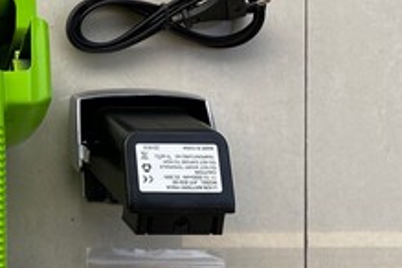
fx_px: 826
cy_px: 147
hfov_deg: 23.8
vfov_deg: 18.4
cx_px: -130
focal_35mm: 74
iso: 32
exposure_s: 1/410
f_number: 1.8
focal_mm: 4.25
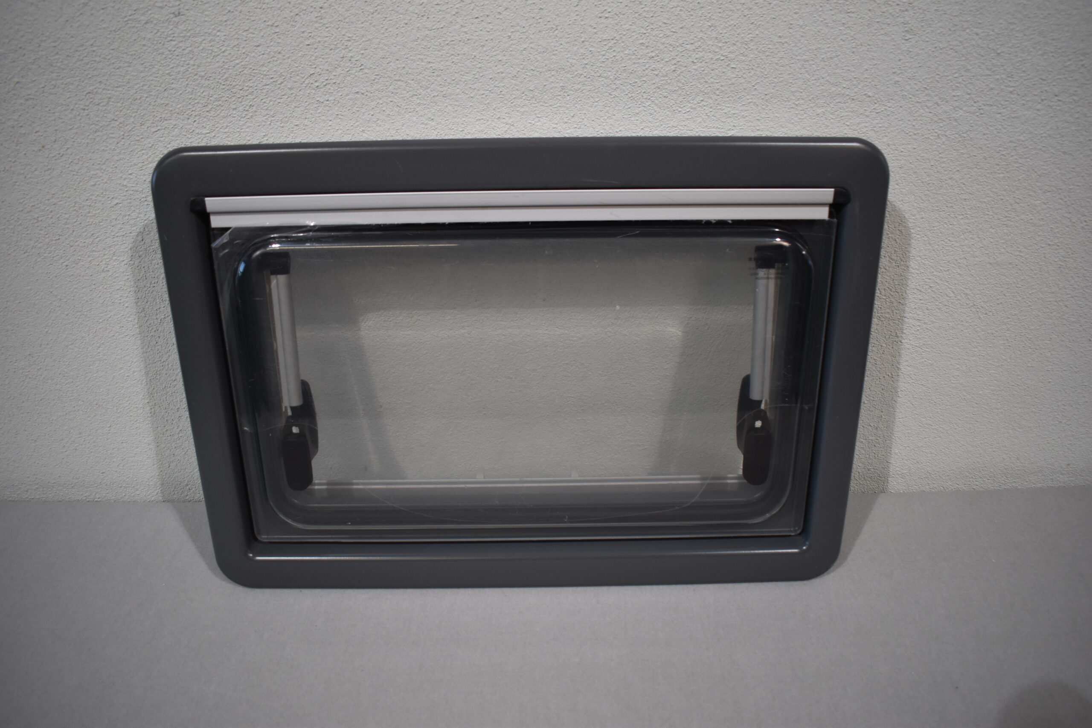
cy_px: 364
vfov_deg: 47.9
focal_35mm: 27
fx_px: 819
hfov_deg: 67.4
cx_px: 546
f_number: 3.5
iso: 450
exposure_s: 1/250
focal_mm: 18
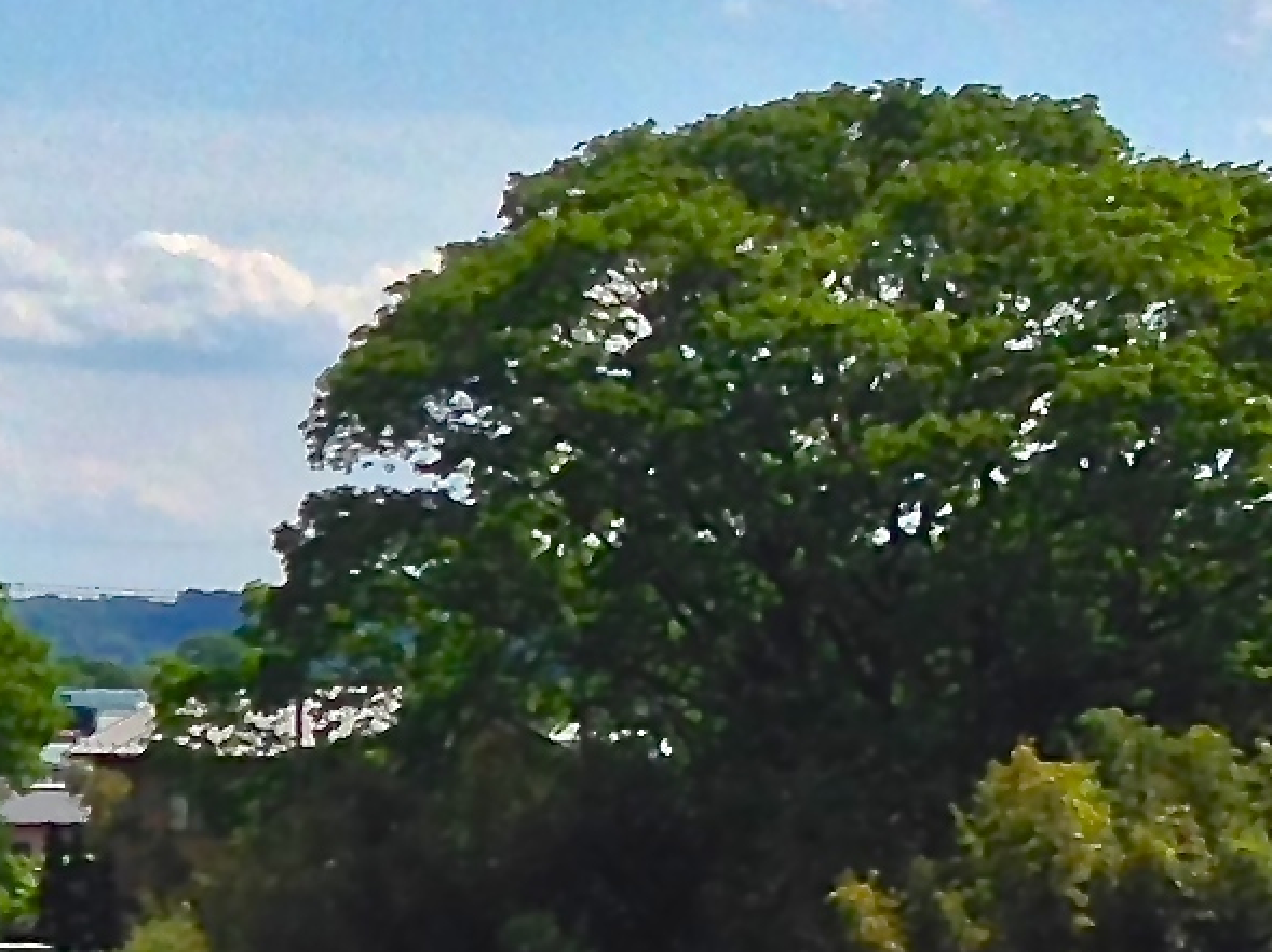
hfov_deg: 10.2
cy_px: 484
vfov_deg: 8.1
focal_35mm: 183
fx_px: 6720
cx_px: -1047
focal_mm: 4.12
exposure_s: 1/2584
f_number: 2.4
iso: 50
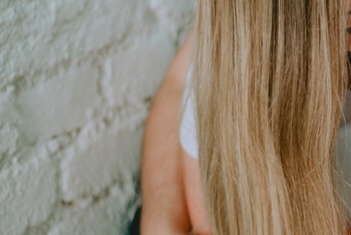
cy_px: 59
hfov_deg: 13.4
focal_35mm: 148
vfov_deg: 9.3
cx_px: 436
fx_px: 1445
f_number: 2.2
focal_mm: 50
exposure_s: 1/250
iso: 640
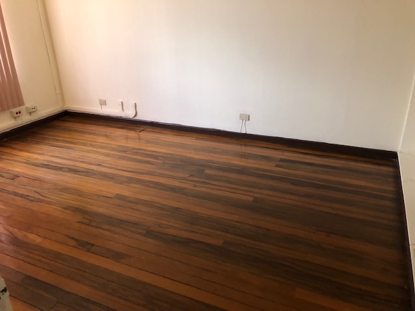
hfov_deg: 63.4
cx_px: 208
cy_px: 156
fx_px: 336
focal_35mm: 28
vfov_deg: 49.7
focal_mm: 3.99
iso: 64
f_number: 1.8
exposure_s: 1/15
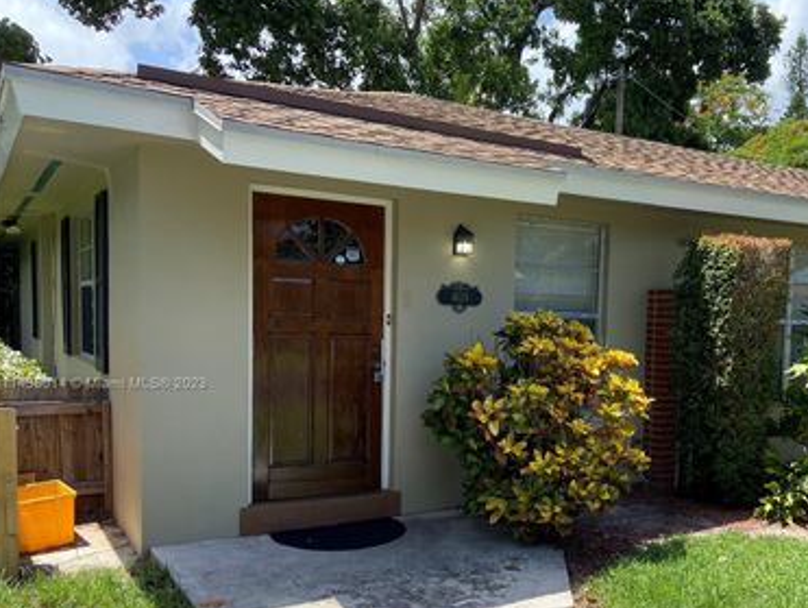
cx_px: 534
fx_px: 818
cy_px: 385
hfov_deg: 51.7
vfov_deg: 40.4
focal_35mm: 35
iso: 32
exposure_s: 1/1043
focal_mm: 4.25
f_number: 1.8
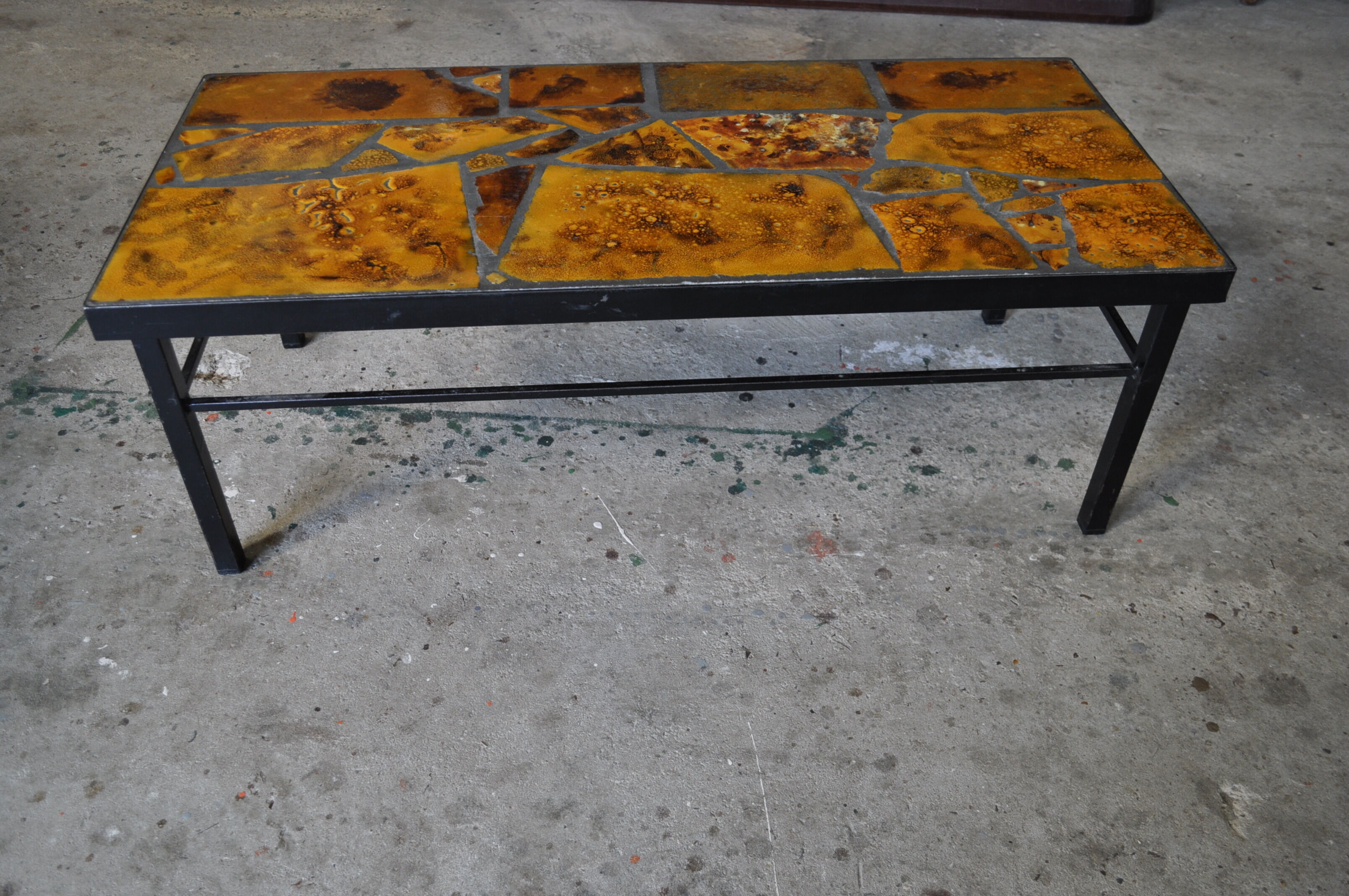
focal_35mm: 30
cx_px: 674
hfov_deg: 62.0
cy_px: 448
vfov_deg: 43.5
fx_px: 1123
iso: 400
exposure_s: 1/60
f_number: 4
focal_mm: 20
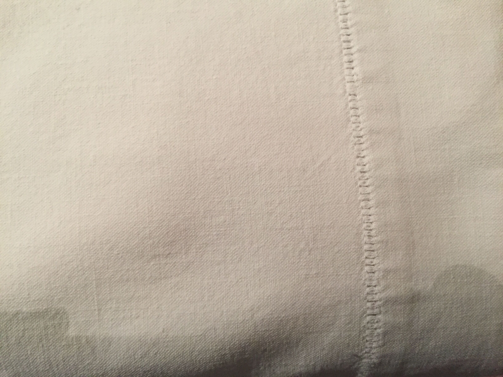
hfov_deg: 61.7
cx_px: 252
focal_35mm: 29
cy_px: 188
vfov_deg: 48.2
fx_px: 421
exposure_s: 1/33
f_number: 2.2
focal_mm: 4.15
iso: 160
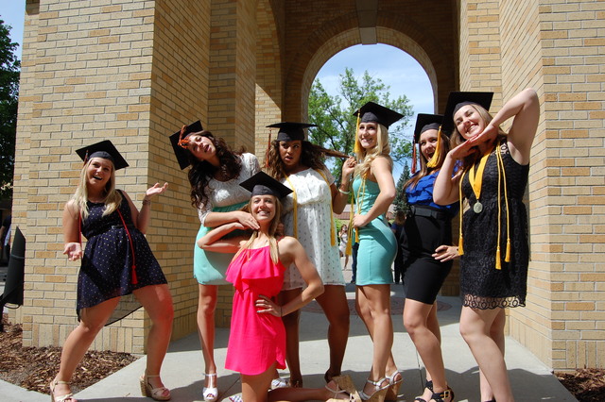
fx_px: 504
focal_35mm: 30
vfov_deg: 43.6
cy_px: 201
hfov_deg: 62.0
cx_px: 302
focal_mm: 20
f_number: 8
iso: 200
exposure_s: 1/250
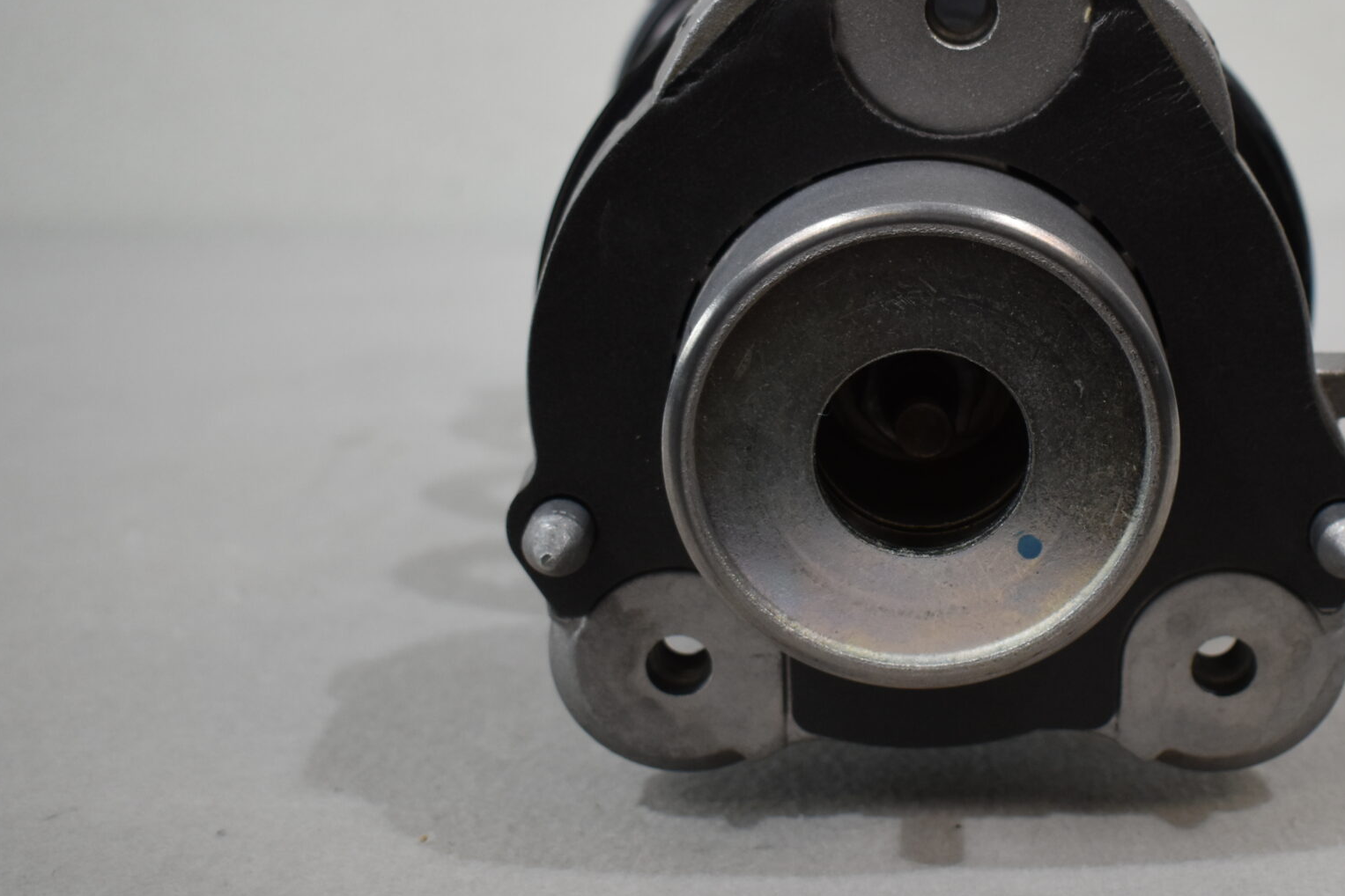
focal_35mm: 58
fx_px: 2161
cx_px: 990
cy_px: 382
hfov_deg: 33.9
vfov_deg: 23.4
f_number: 3.8
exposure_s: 1/250
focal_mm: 23
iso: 560
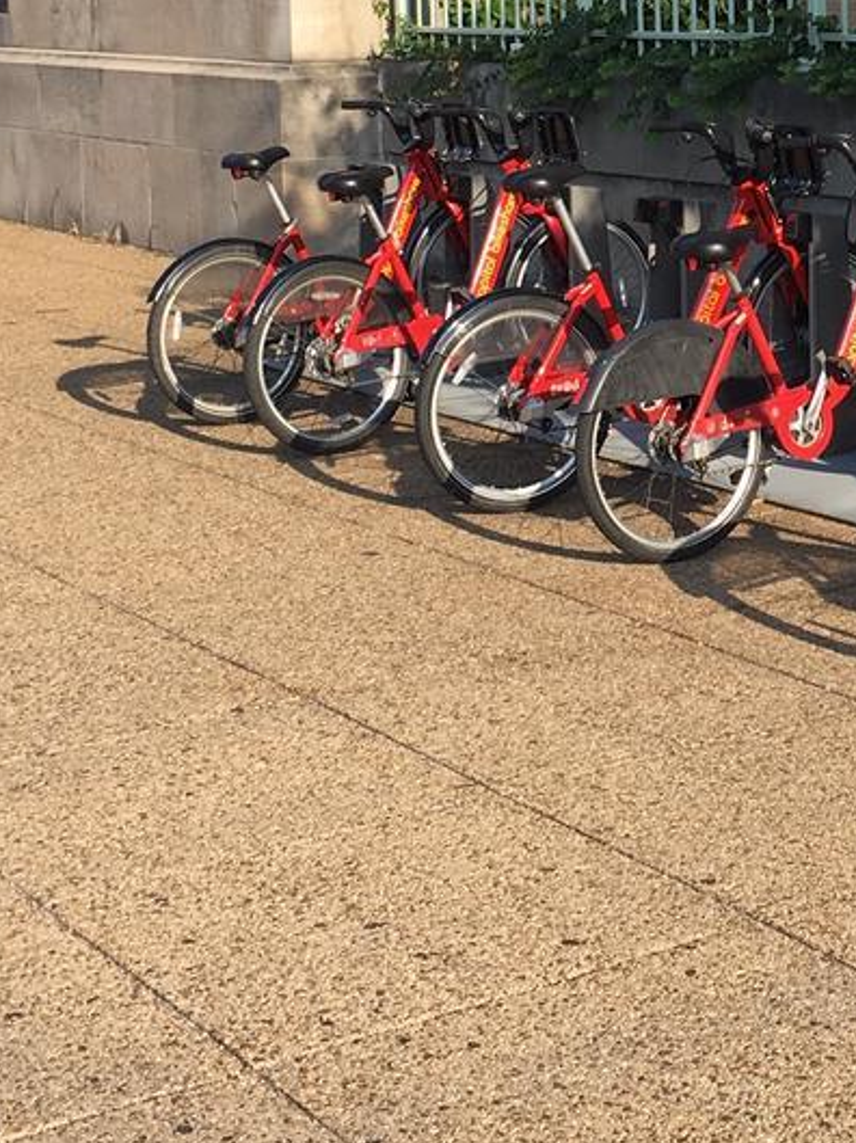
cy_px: 123
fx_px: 2608
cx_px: 774
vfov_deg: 24.1
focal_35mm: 79
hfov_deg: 18.3
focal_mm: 4.15
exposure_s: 1/725
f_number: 2.2
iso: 25
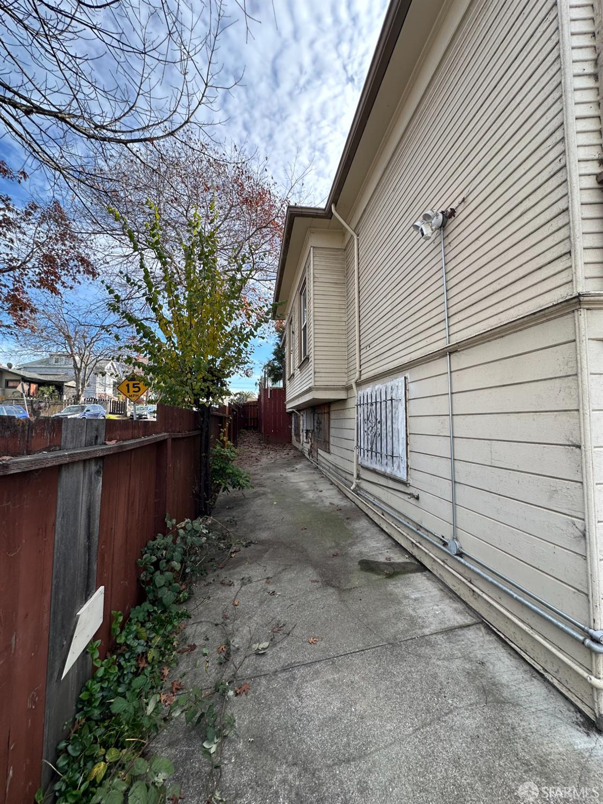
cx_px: 302
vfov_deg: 102.1
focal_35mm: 14
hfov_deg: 85.7
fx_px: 325
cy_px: 402
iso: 40
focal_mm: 2.22
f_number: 2.2
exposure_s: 1/404
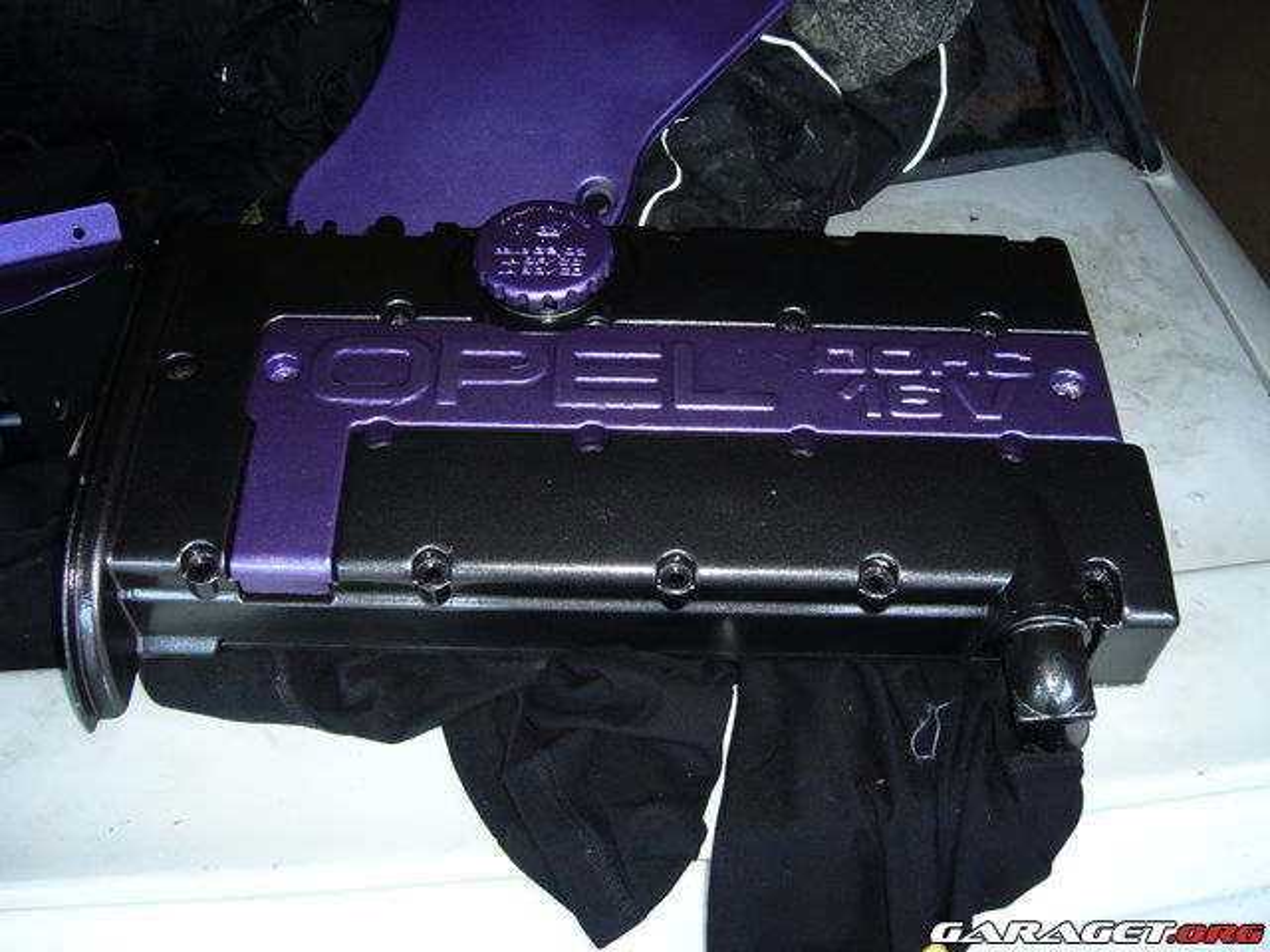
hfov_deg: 52.6
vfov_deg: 40.7
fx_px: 1284
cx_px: 635
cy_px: 476
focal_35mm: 35
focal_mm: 5.8
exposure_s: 1/30
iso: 100
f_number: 2.8
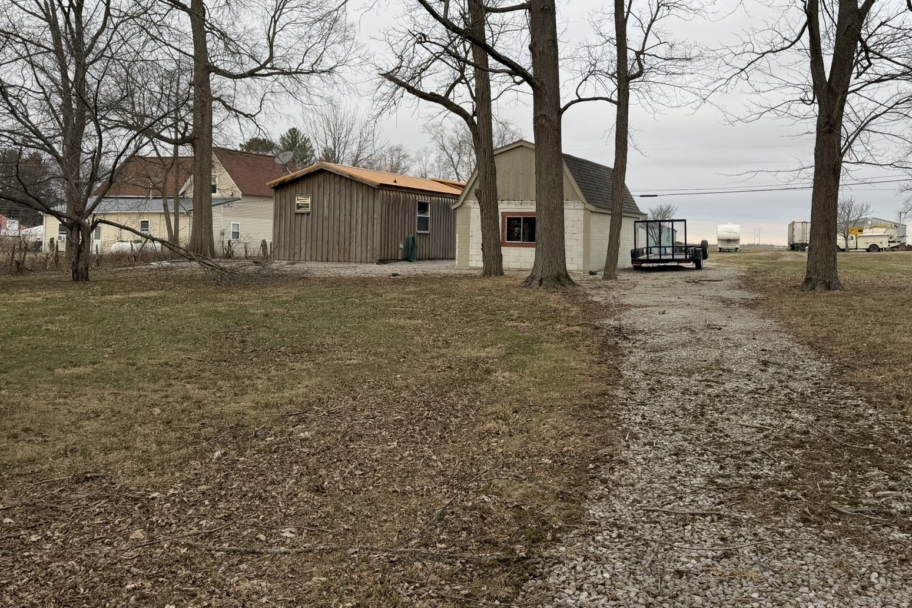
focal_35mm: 33
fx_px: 836
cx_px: 512
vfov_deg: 39.7
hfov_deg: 57.1
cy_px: 228
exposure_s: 1/584
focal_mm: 6.76
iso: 80
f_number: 1.78
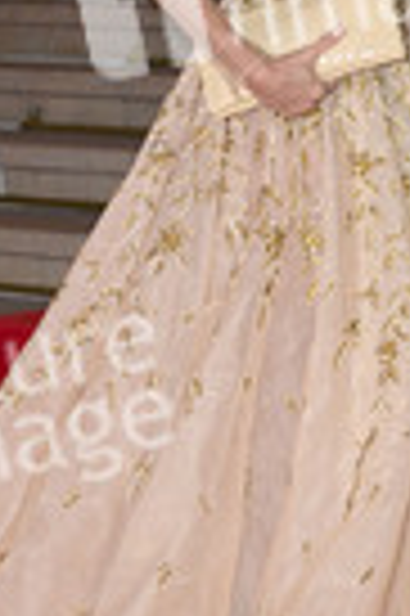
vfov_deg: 12.8
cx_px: 433
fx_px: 2757
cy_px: 198
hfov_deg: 8.4
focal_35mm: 161
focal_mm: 55
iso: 2000
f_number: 5
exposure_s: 1/60
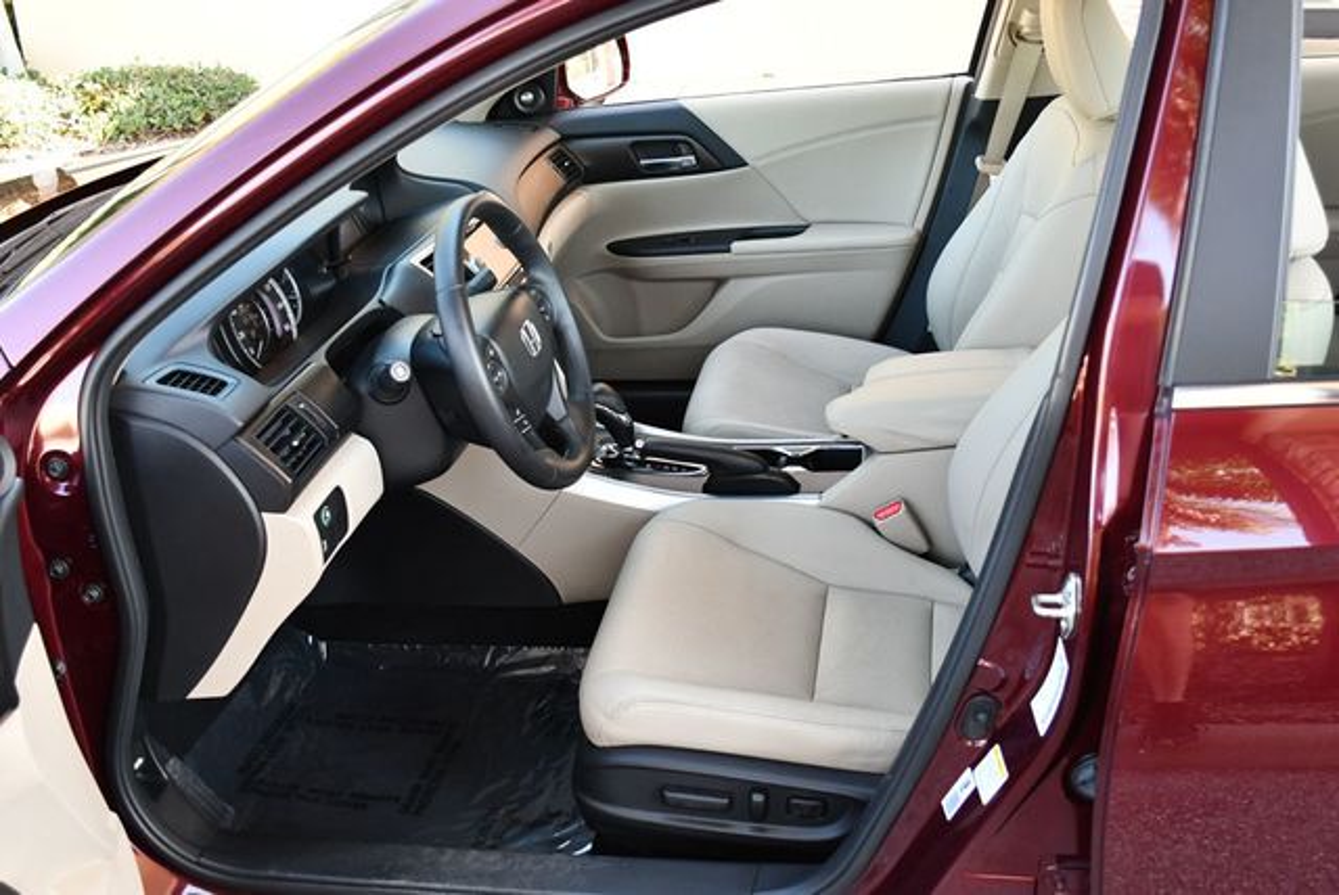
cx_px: 670
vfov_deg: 36.9
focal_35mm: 36
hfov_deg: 53.1
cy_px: 448
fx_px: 1340
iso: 800
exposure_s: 1/250
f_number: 3.5
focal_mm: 18
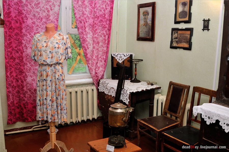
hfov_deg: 53.2
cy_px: 76
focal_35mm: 36
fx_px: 229
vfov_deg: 36.8
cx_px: 114
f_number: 6.3
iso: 320
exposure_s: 1/60
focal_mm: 24
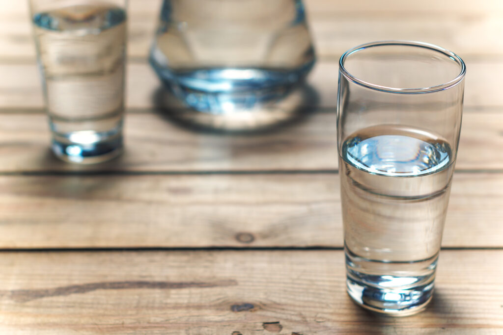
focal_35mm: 75
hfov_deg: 27.0
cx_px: 252
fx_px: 1048
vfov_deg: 18.2
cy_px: 168
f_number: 3.2
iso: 100
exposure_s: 1/80
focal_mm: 50
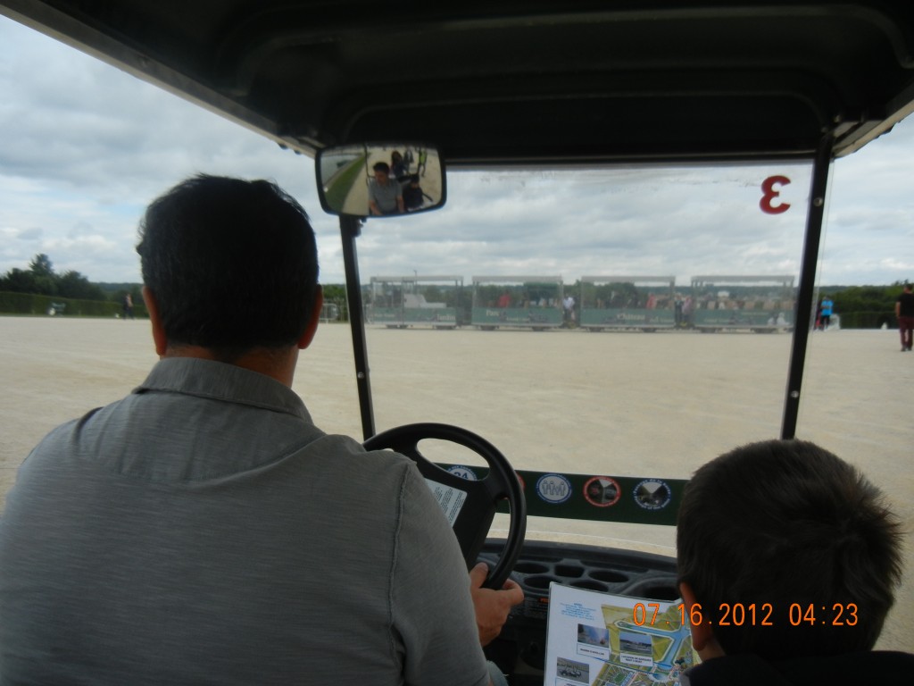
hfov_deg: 60.0
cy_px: 343
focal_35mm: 30
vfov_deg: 46.8
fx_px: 792
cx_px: 457
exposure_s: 1/347
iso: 160
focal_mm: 5.4
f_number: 7
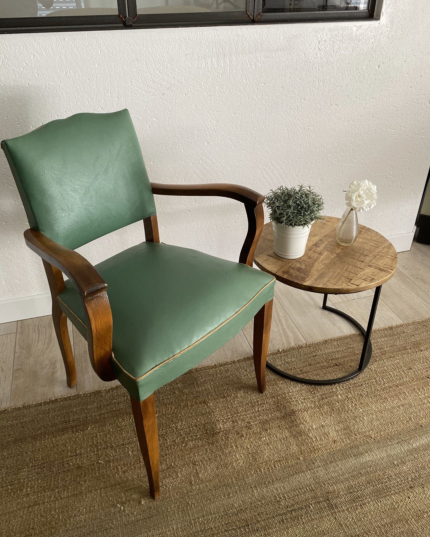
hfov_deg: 51.5
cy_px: 254
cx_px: 209
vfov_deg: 62.2
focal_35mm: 28
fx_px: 445
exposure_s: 1/60
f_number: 1.8
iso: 125
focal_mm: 4.25
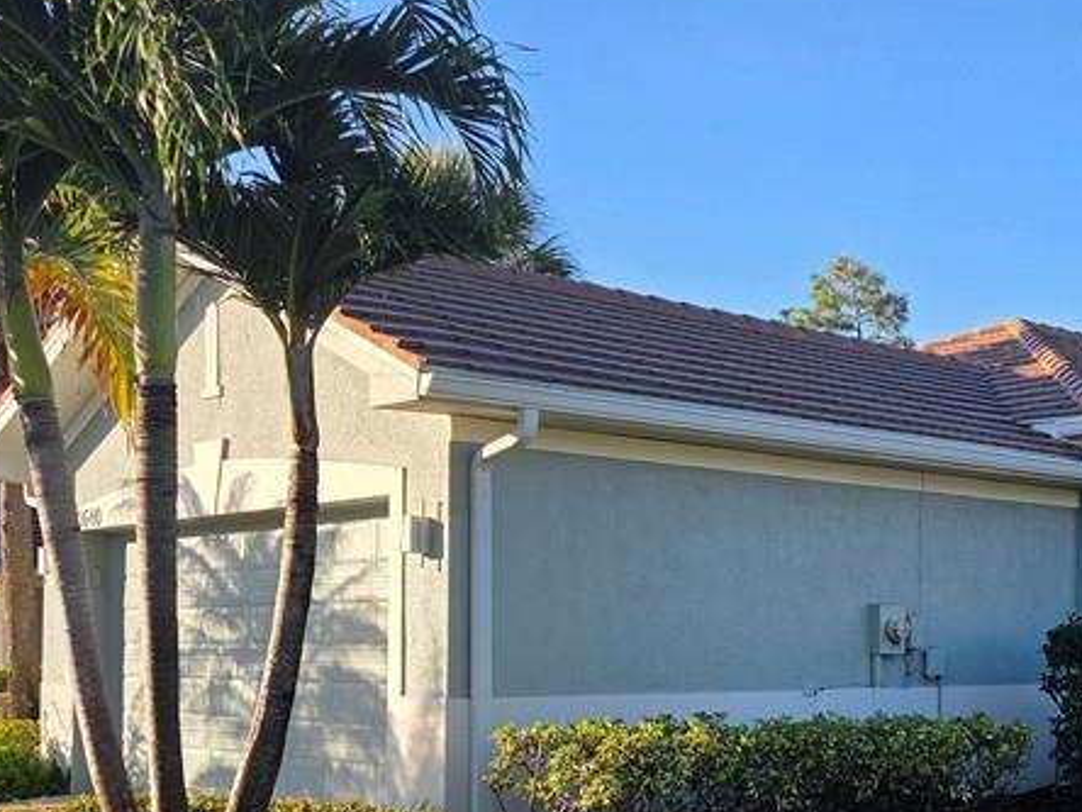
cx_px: 899
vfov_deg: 27.1
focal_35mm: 53
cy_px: 627
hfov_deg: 34.8
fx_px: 1657
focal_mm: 5.4
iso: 80
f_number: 1.8
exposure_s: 1/2082
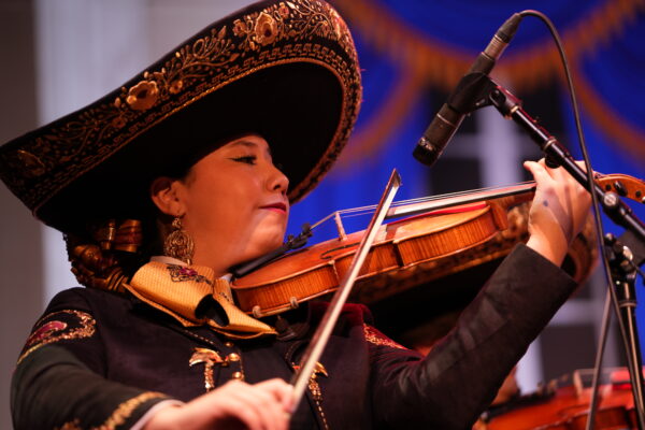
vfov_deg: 9.6
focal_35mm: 144
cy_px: 215
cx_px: 322
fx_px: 2573
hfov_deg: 14.3
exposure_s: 1/50
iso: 400
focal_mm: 143.6
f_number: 2.8
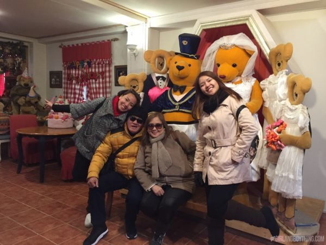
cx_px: 163
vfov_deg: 48.2
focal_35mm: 29
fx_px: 273
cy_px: 122
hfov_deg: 61.7
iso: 160
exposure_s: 1/33
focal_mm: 4.15
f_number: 2.2
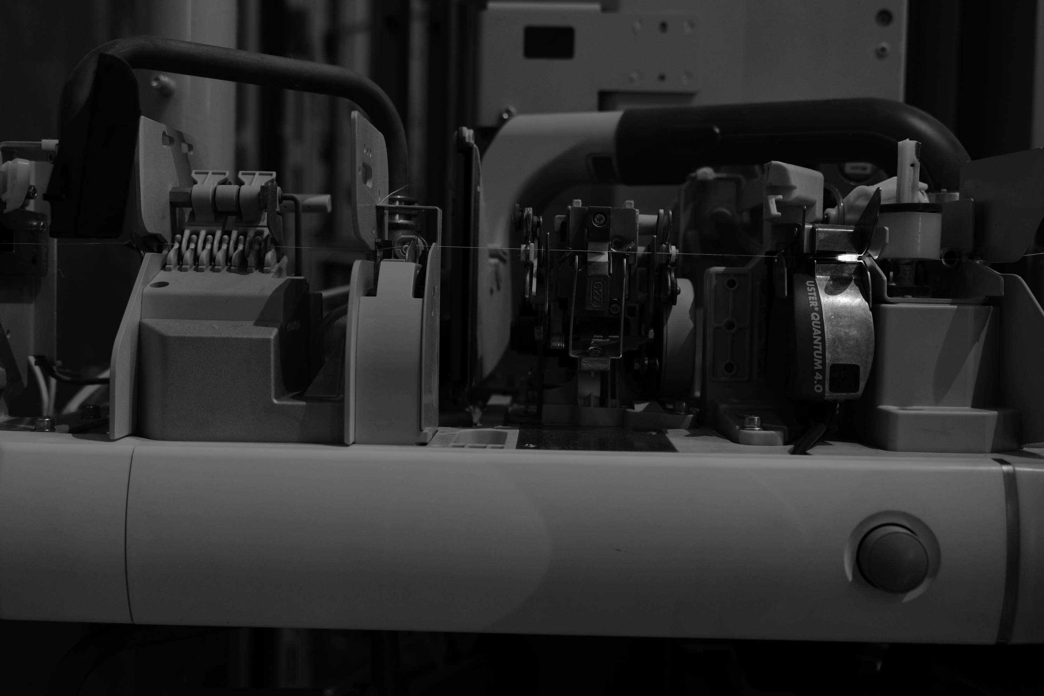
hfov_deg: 48.5
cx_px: 522
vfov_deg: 33.4
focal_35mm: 40
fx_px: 1160
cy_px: 348
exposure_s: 1/200
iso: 800
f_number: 4
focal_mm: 40
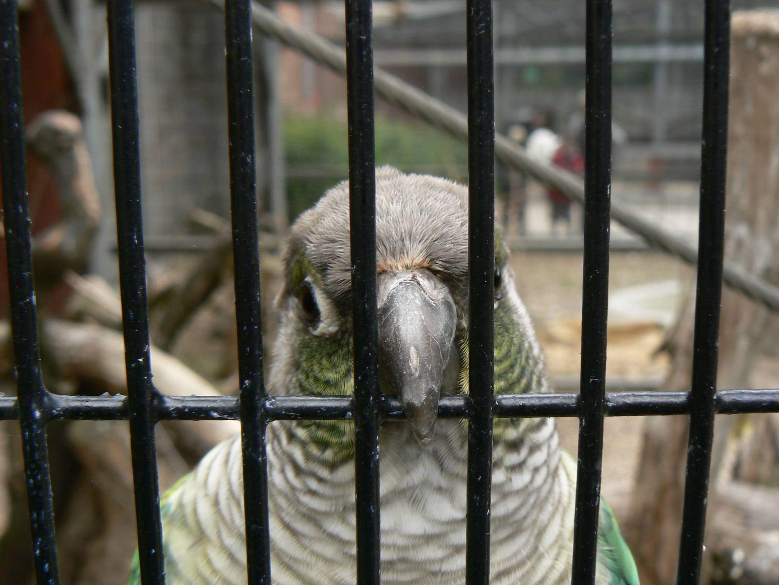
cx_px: 390
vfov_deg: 31.5
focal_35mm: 46
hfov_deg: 41.2
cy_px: 292
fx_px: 1035
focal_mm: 7.6
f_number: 5
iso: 100
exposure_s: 1/100
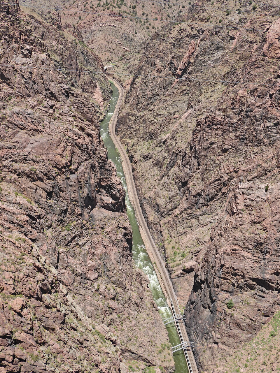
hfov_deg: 33.6
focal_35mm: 43
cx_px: 140
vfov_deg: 43.9
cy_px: 186
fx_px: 464
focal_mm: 7.7
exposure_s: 1/1250
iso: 100
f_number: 3.2
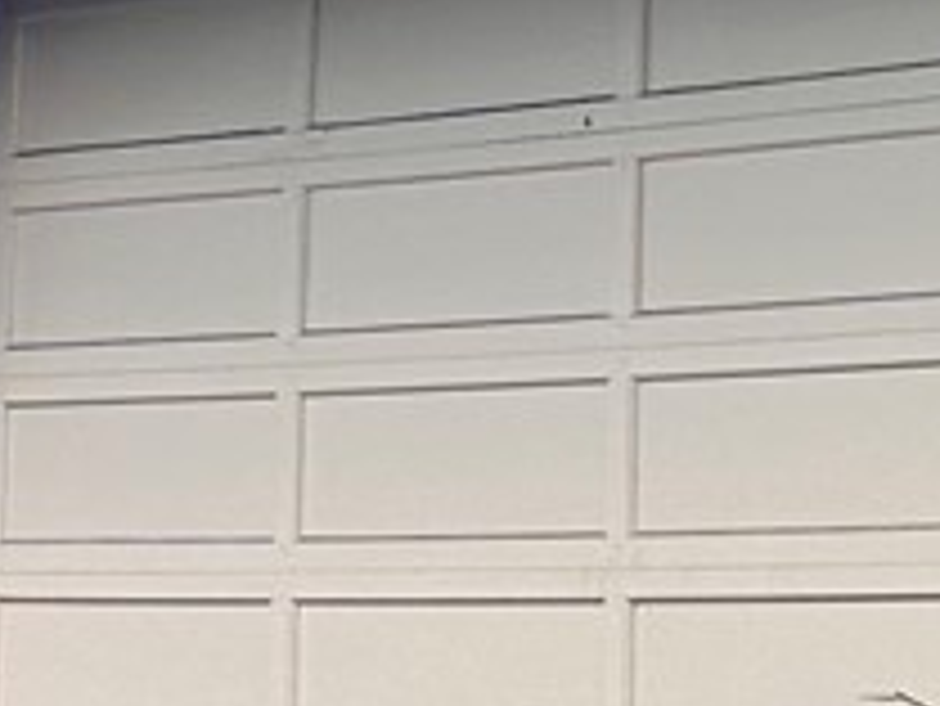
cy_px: 99
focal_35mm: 184
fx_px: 4999
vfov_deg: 8.1
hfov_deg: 8.0
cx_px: 3436
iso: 80
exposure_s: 1/2591
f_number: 1.78
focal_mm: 6.86
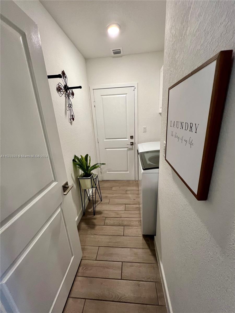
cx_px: 118
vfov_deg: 106.2
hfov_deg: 89.9
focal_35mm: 13
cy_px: 156
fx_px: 118
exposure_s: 1/60
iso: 160
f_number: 1.8
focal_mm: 1.57
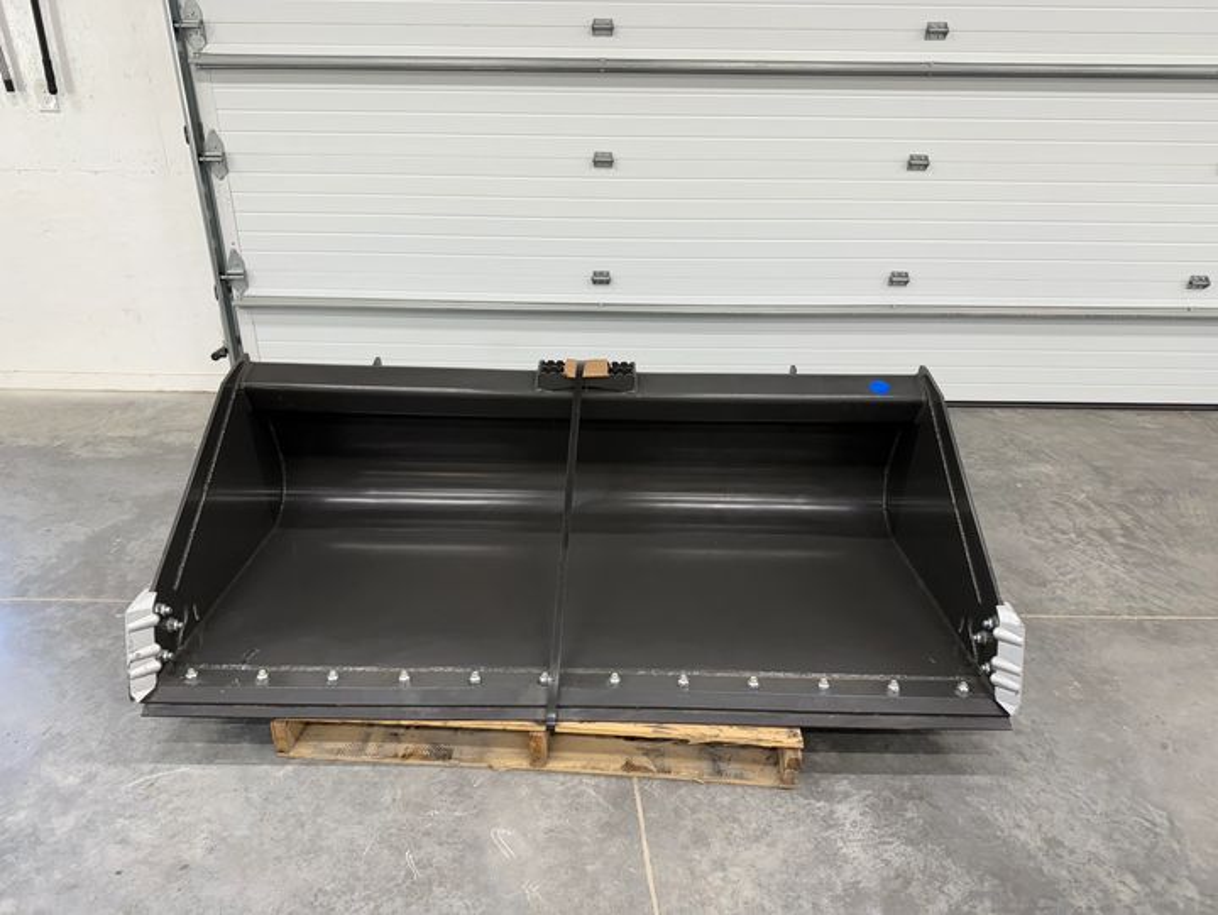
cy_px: 458
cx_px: 609
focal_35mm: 24
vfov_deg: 56.9
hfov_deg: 71.6
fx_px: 845
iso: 100
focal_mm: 6.76
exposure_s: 1/120
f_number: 1.78
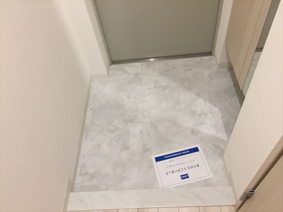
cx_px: 142
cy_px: 106
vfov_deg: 48.2
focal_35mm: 29
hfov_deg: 61.7
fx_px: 237
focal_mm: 4.15
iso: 100
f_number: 2.2
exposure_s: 1/33
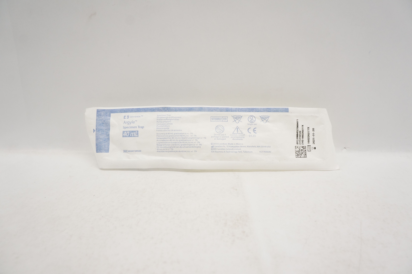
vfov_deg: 47.8
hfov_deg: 67.4
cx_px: 206
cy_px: 137
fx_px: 309
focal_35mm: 27
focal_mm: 18
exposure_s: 1/200
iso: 800
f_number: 6.3
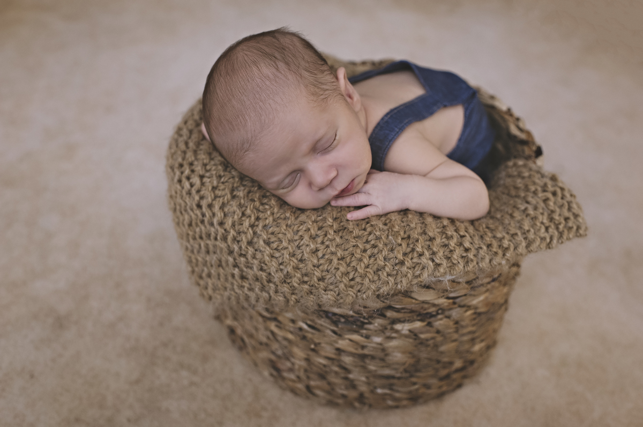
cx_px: 322
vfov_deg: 37.8
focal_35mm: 35
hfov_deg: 54.5
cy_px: 214
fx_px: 625
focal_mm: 35
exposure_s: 1/160
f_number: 3.5
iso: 640
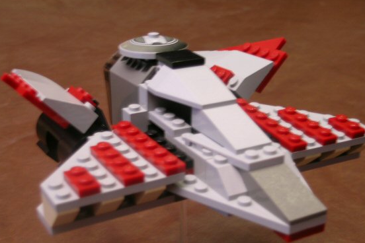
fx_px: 618
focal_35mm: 61
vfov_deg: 22.2
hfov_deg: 32.8
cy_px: 137
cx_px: 204
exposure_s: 1/5.2
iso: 50
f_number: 3.4
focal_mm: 10.3
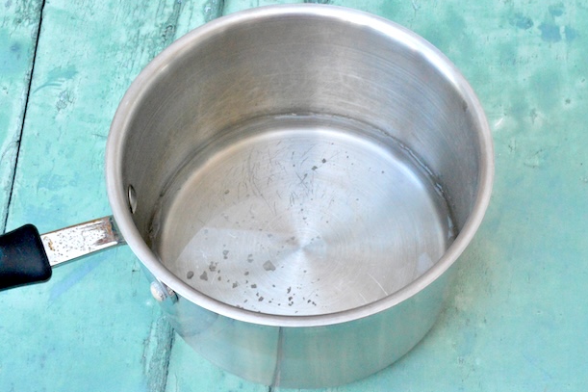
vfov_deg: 20.6
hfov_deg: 30.5
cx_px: 285
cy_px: 196
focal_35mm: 66
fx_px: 1078
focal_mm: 42
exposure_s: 1/25
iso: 6400
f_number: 32
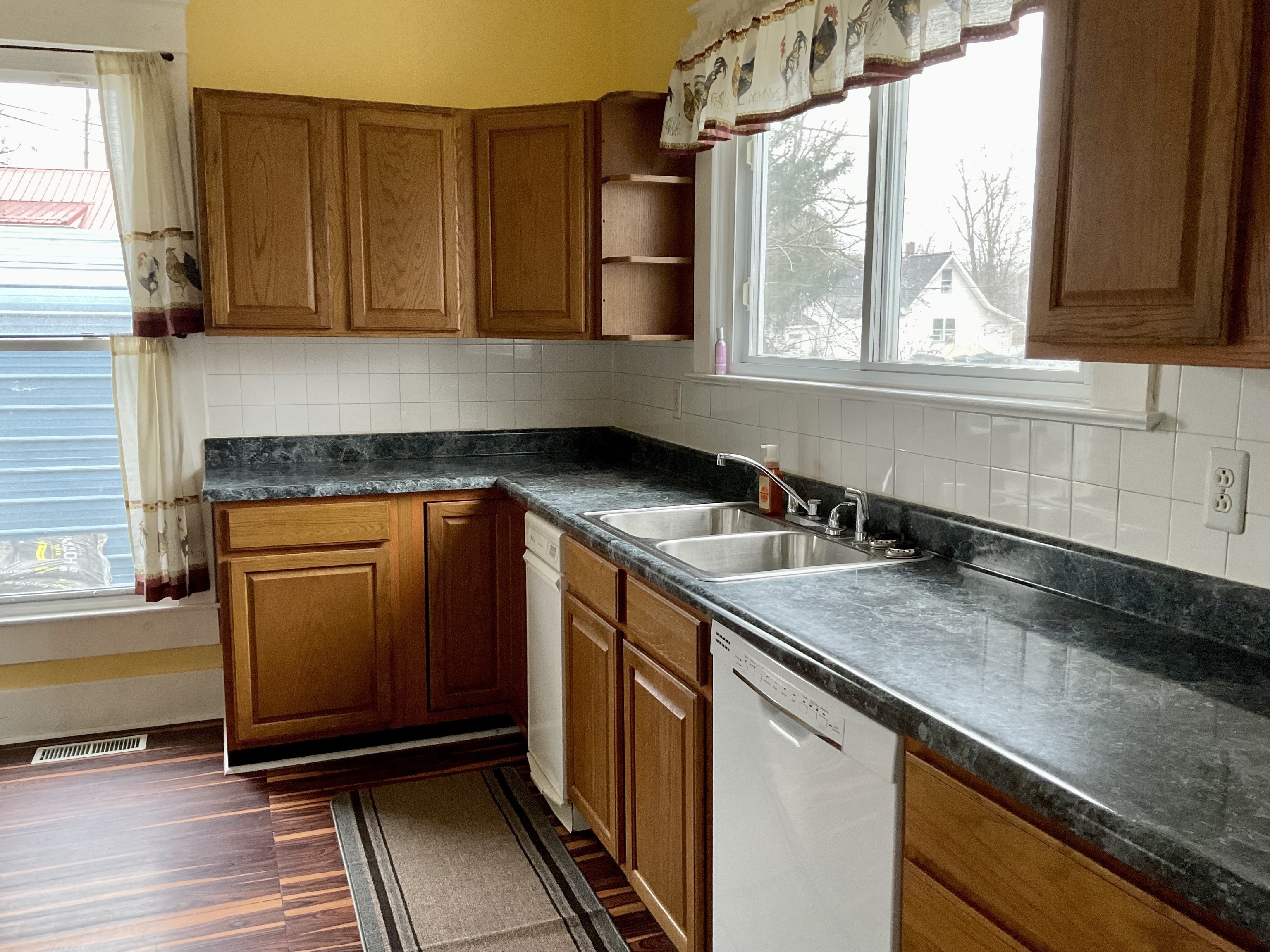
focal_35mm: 29
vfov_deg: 48.2
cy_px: 476
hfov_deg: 61.7
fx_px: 1064
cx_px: 635
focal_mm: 3
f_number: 1.8
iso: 200
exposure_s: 1/60
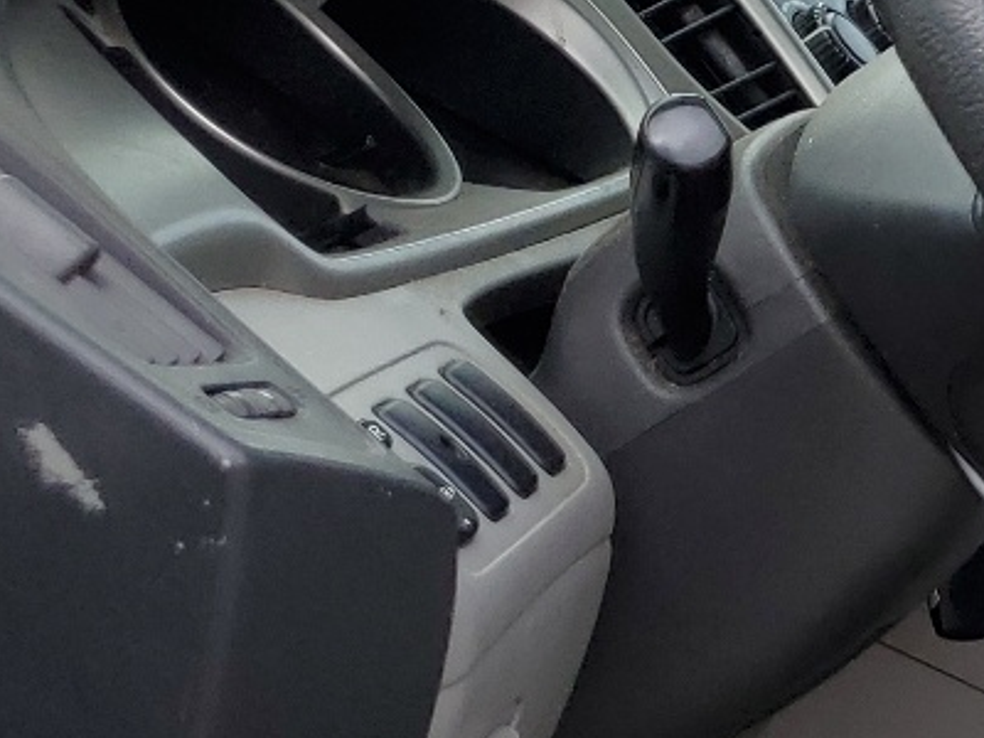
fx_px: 2956
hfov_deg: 15.6
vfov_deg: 14.2
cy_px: 512
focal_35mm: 104
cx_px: 1877
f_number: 1.5
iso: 50
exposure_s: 1/435
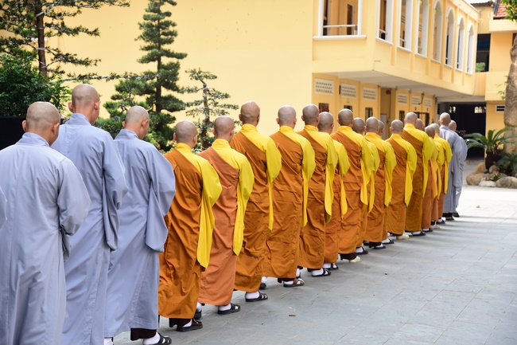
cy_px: 172
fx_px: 1077
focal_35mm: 75
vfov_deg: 18.2
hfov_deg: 27.0
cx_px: 258
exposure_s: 1/125
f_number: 6.3
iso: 160
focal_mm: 75
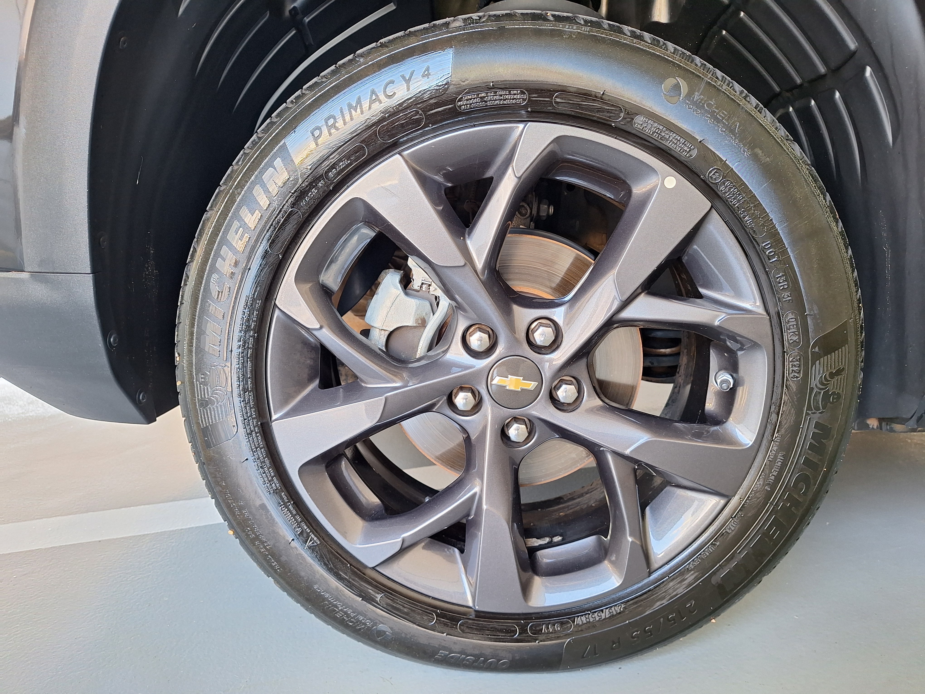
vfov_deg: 58.9
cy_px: 347
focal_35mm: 23
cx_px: 462
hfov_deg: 73.9
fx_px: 615
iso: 64
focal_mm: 5.54
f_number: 1.8
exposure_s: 1/40
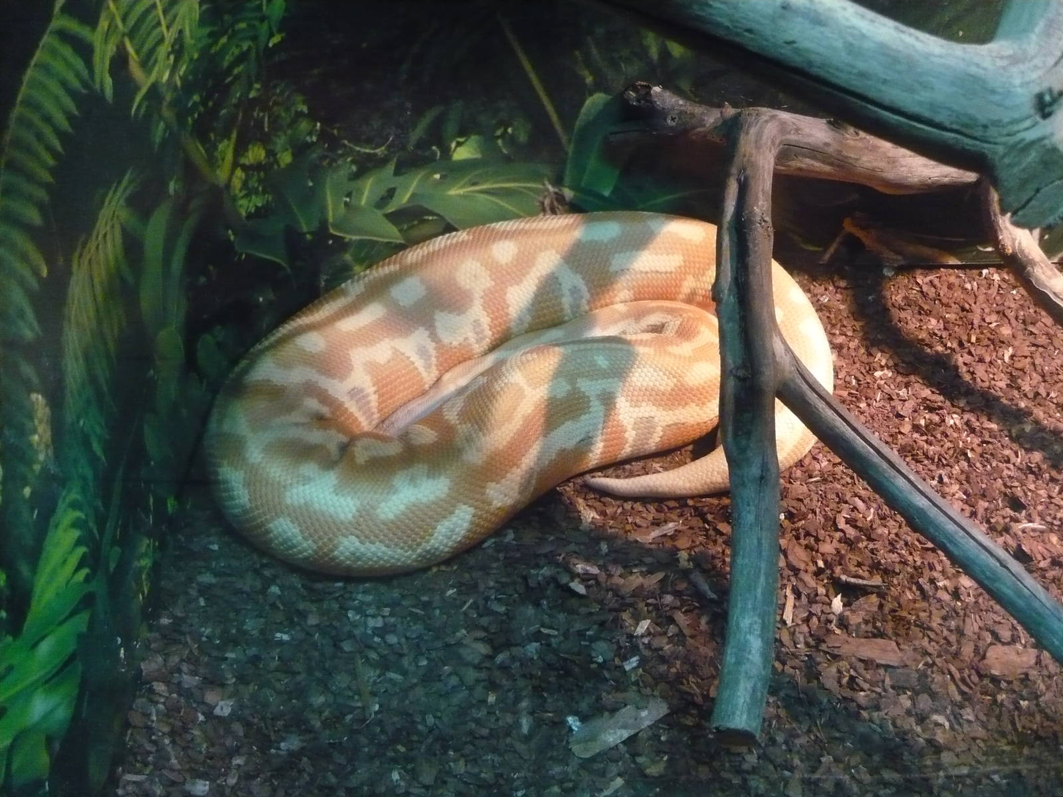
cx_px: 532
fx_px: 1013
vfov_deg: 42.9
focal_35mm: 33
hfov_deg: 55.4
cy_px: 398
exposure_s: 1/30
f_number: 2.8
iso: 800
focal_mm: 5.5
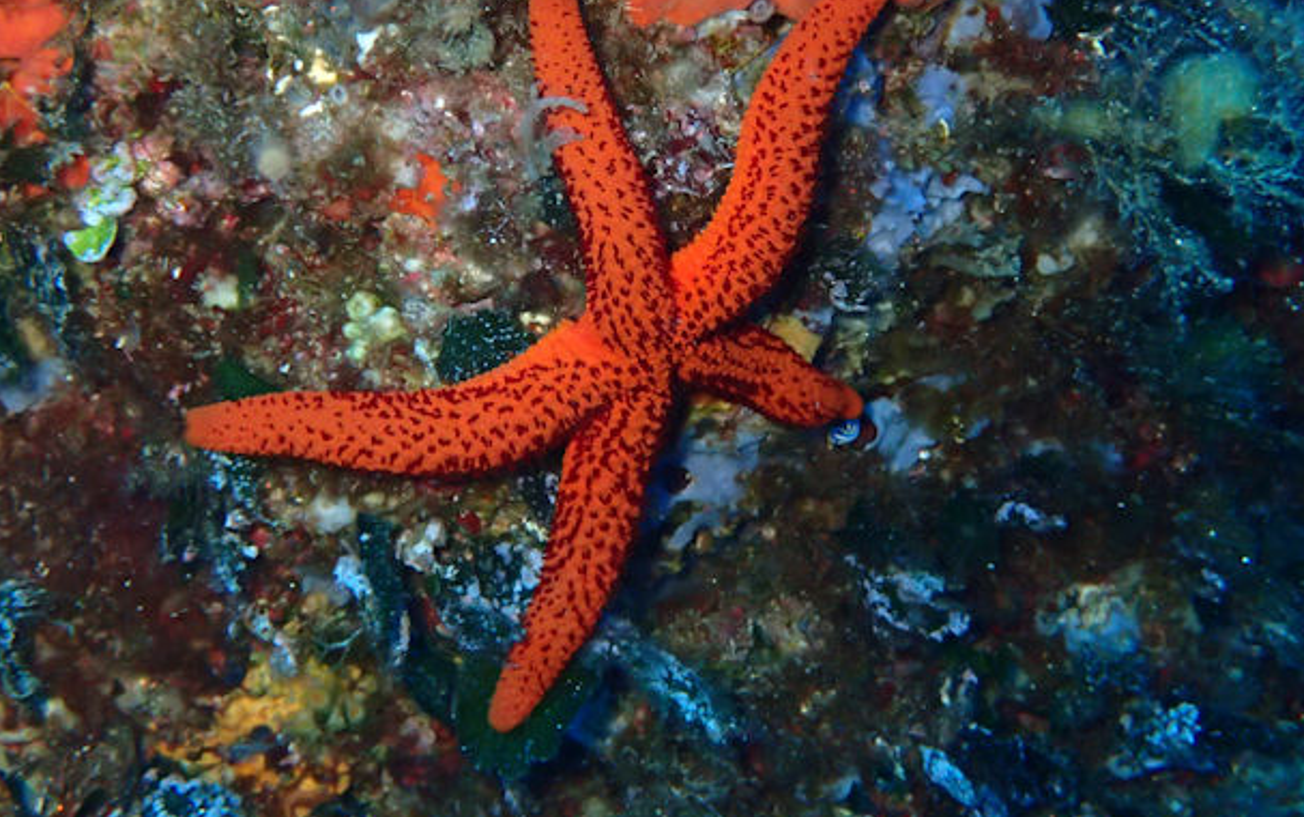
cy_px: 361
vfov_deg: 26.4
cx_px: 653
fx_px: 1742
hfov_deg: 41.0
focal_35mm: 49
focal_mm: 8.41
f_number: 4.5
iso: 800
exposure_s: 1/100
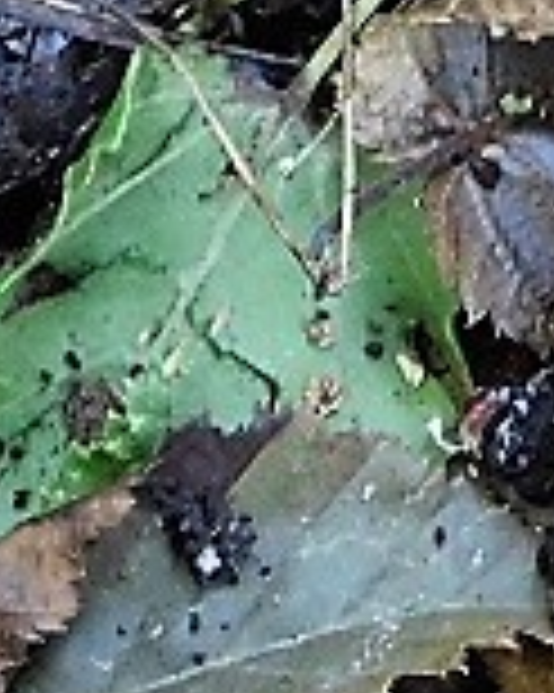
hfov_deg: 7.6
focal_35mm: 203
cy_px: -626
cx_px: 554
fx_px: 4165
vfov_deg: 9.0
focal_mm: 7.1
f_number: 3.6
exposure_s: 1/6
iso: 800
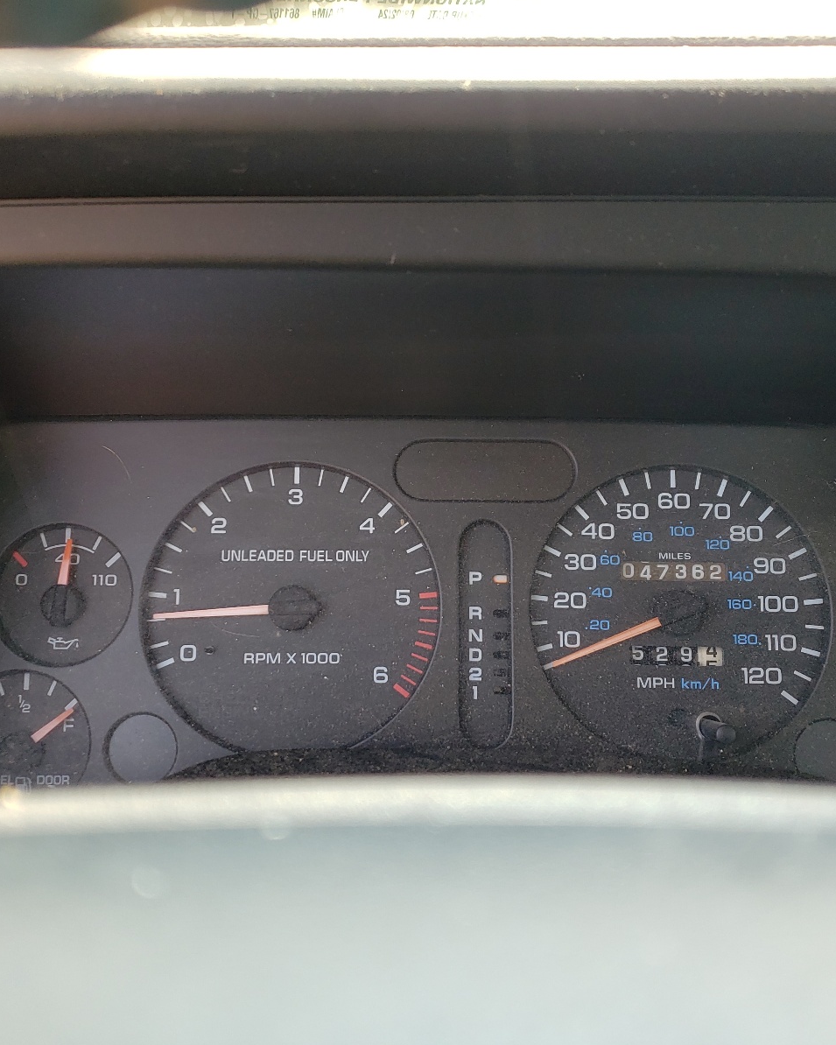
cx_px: 415
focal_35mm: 34
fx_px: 1052
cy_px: 524
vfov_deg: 52.8
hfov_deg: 43.4
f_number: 1.5
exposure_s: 1/208
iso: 50
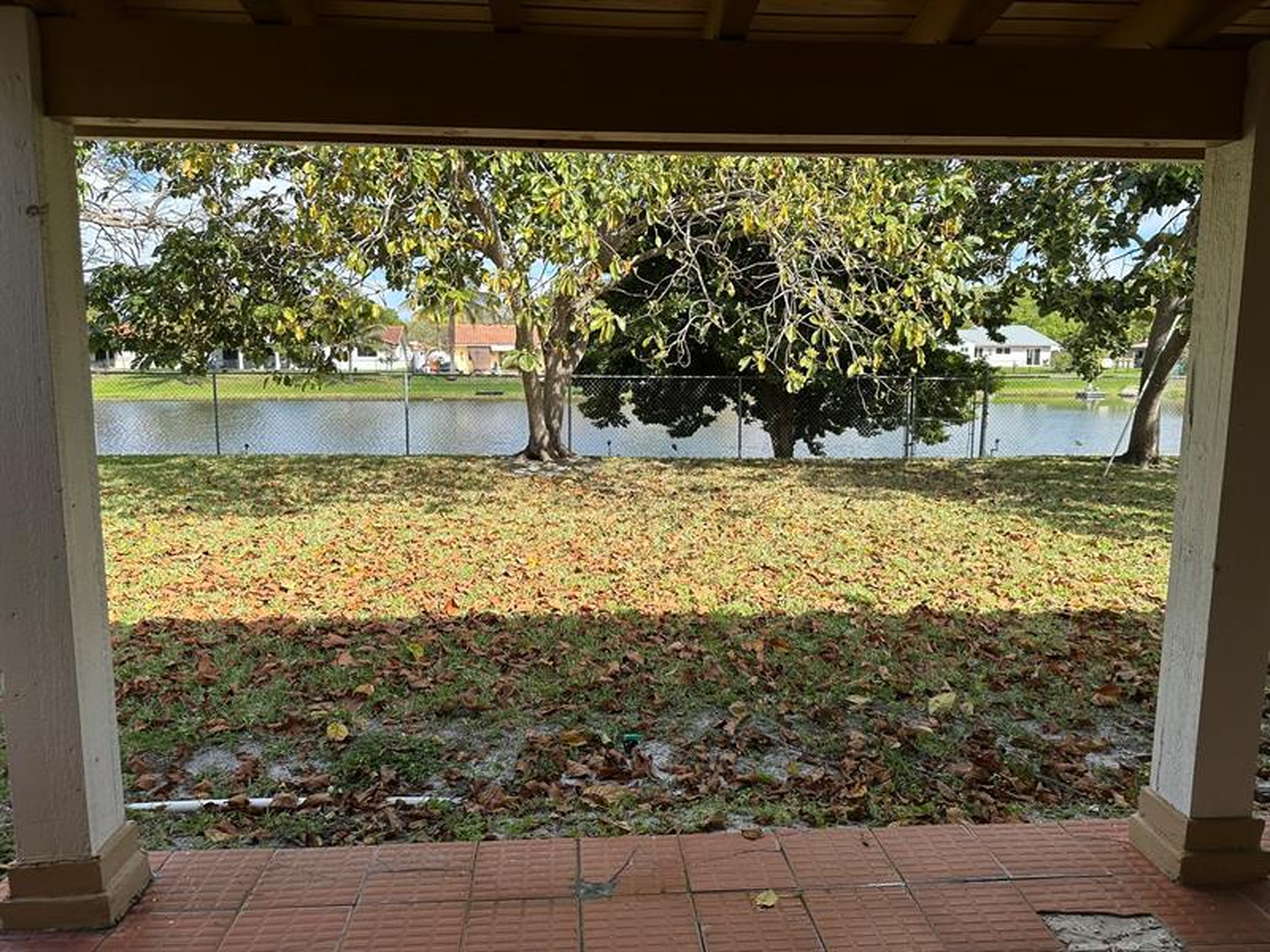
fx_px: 881
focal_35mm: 24
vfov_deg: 56.8
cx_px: 635
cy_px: 476
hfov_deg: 71.6
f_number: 1.78
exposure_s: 1/1916
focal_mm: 6.86
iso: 80
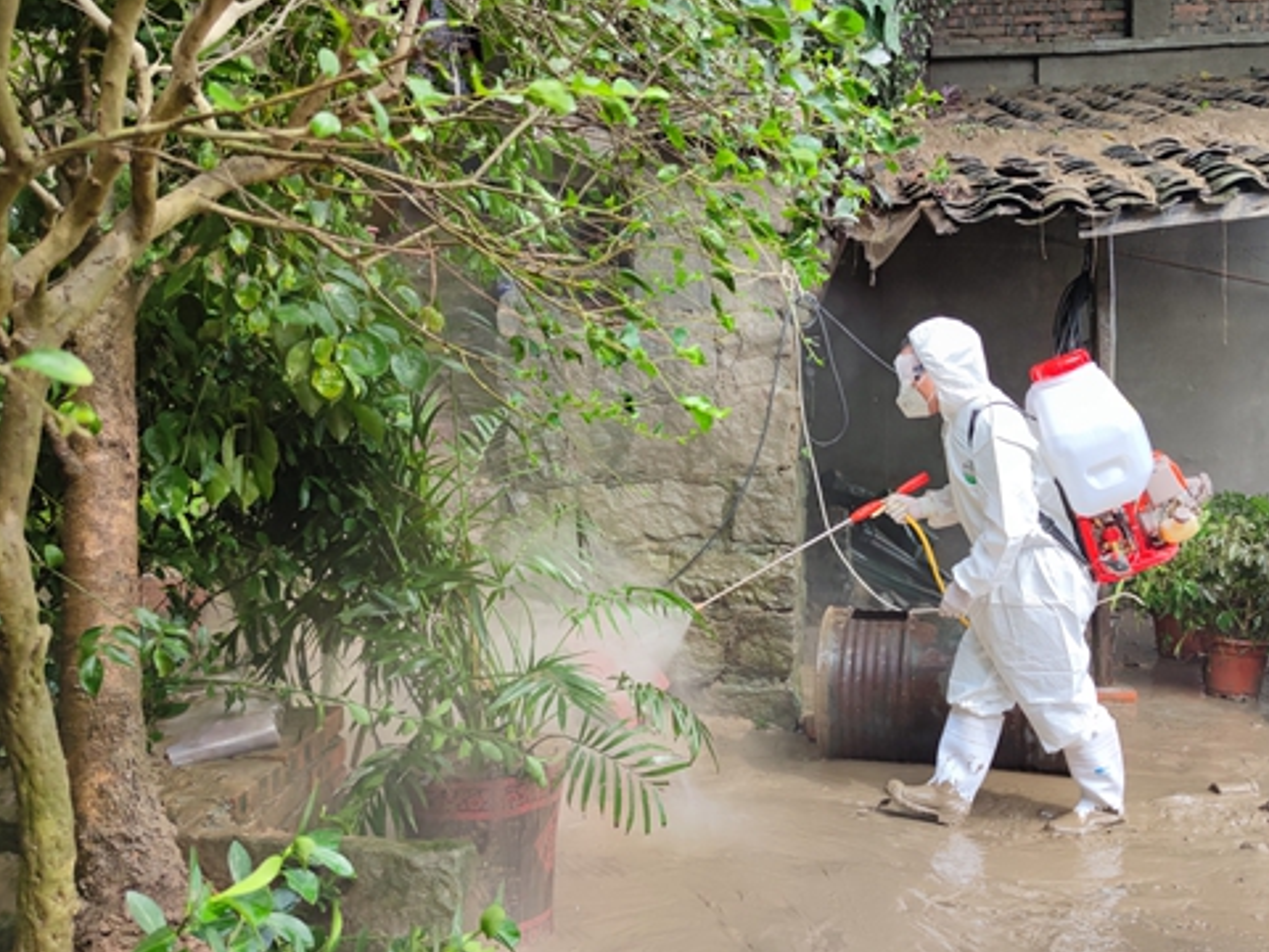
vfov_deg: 44.1
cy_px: 524
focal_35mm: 32
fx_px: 1173
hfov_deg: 56.3
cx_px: 769
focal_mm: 6.72
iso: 50
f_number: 1.69
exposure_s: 1/702
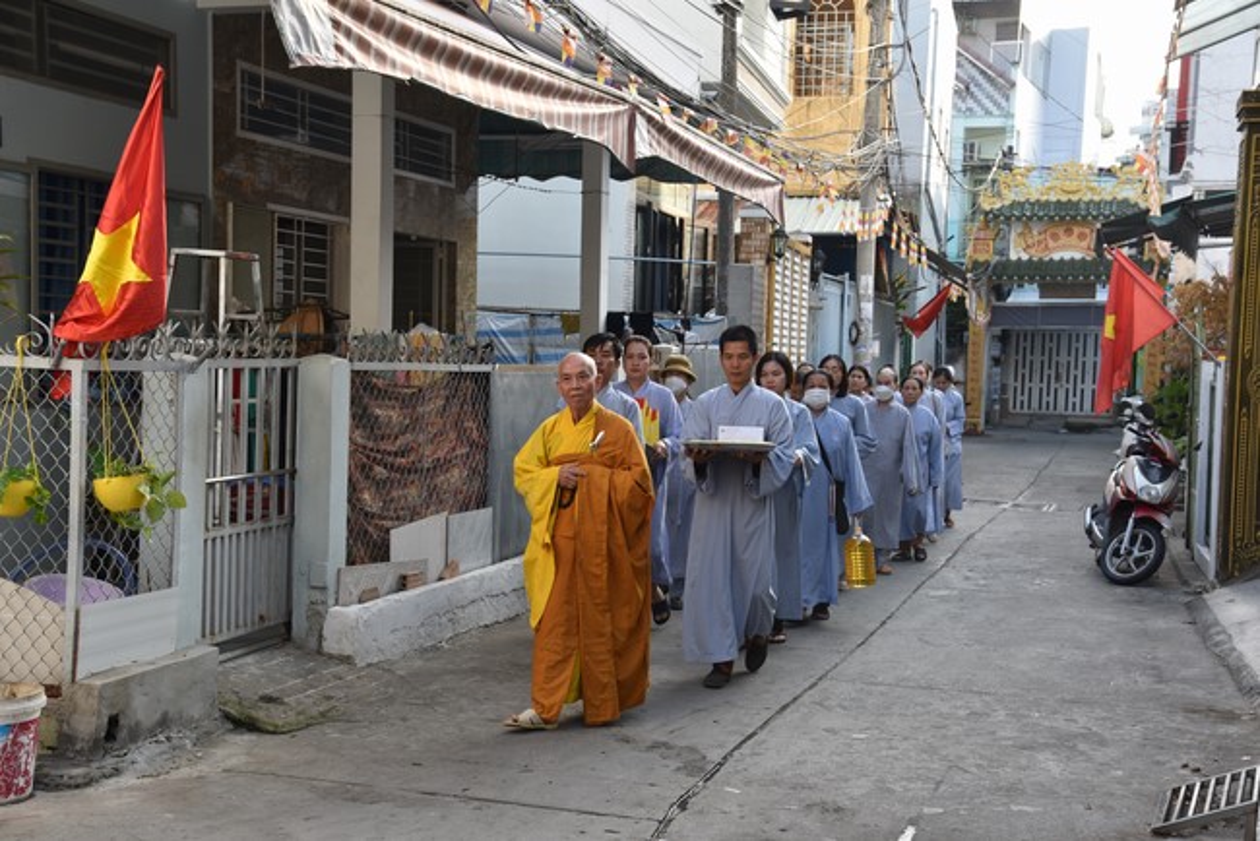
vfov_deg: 27.0
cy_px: 420
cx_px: 630
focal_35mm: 50
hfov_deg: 39.6
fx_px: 1751
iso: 400
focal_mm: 50
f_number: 6.3
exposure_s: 1/160
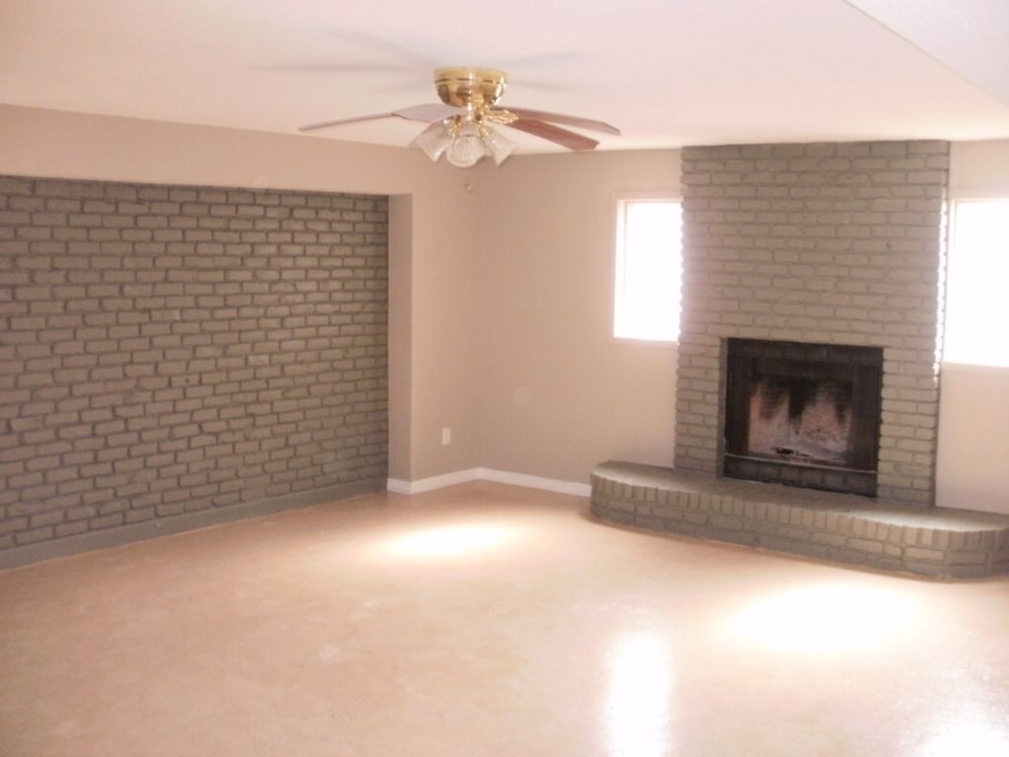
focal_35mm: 36
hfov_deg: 51.4
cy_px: 378
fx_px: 1049
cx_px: 504
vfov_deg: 39.7
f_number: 3.5
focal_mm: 6.3
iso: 250
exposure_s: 1/30
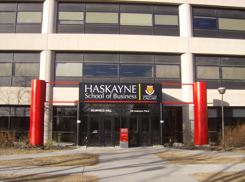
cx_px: 122
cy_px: 91
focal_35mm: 36
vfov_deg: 39.5
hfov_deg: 51.5
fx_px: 254
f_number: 4.7
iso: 100
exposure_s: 1/478
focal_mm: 6
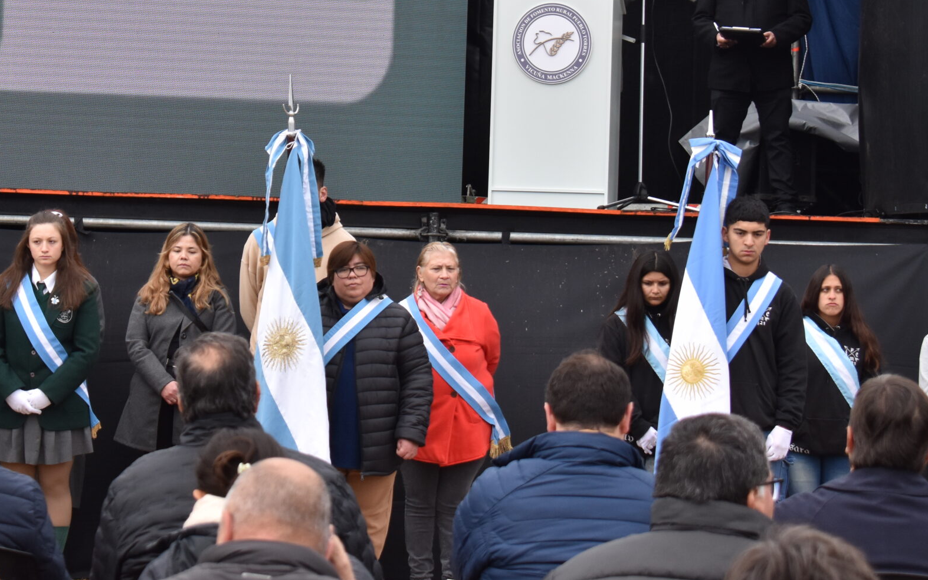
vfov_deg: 9.5
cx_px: 271
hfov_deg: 15.2
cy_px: 80
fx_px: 3460
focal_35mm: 137
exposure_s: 1/800
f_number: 5.6
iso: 500
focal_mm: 55
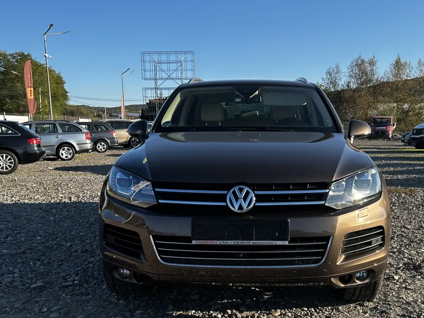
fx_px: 466
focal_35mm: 38
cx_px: 241
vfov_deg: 37.3
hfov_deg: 48.8
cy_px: 212
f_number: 1.5
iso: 50
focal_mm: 5.7
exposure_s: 1/1377
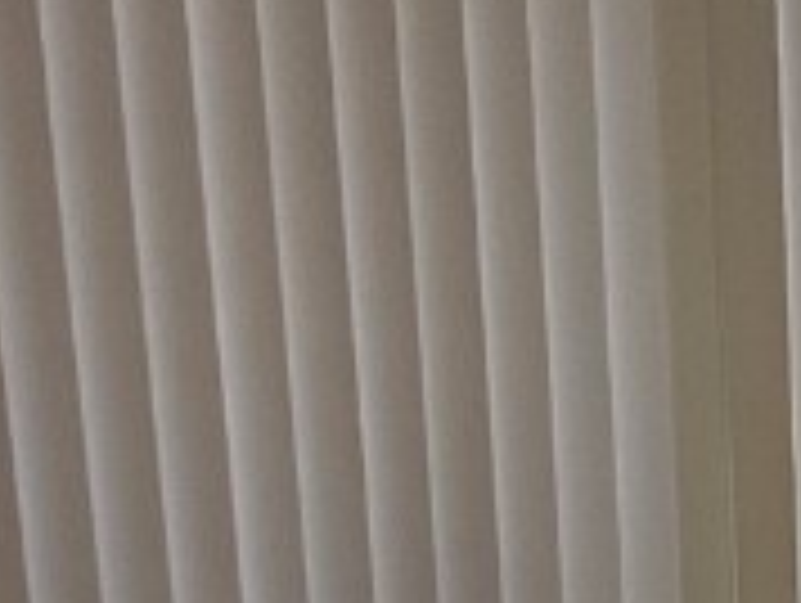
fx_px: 3059
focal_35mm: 132
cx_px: 1282
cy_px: 976
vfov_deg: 10.7
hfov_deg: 13.8
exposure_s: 1/120
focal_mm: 5.4
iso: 160
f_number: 1.8
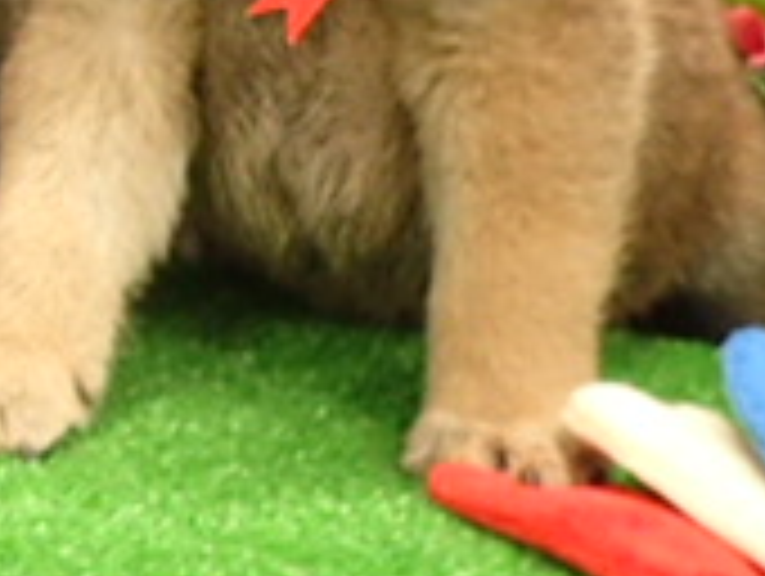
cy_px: -148
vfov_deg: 15.1
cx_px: -441
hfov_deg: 18.1
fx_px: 2080
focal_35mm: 94
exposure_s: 1/30
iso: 400
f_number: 2
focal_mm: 4.5
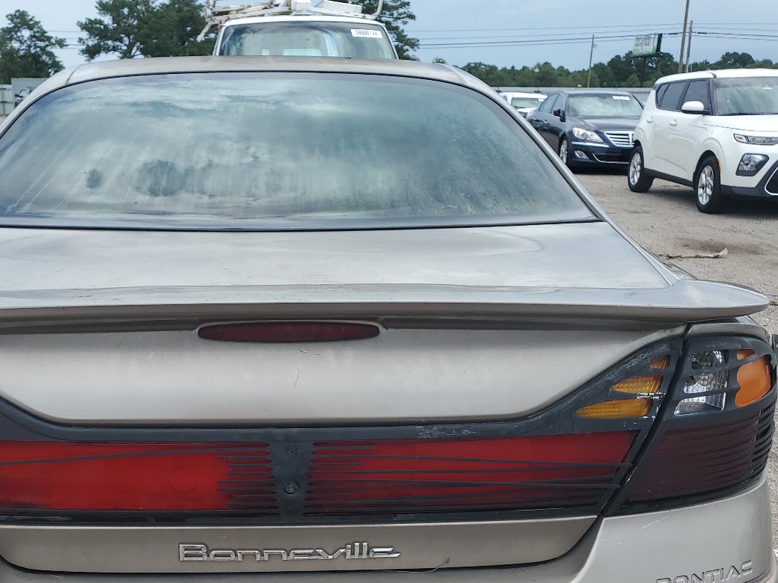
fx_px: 899
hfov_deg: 46.4
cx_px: 289
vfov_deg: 35.5
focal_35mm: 40
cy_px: 398
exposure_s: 1/2500
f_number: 1.5
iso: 50
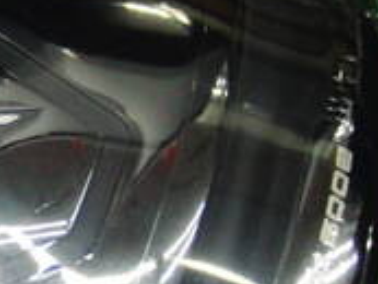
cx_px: -17
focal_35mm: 137
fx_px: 1497
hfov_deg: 14.1
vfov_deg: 10.8
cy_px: 218
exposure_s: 1/60
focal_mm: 6.42
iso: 400
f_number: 3.6
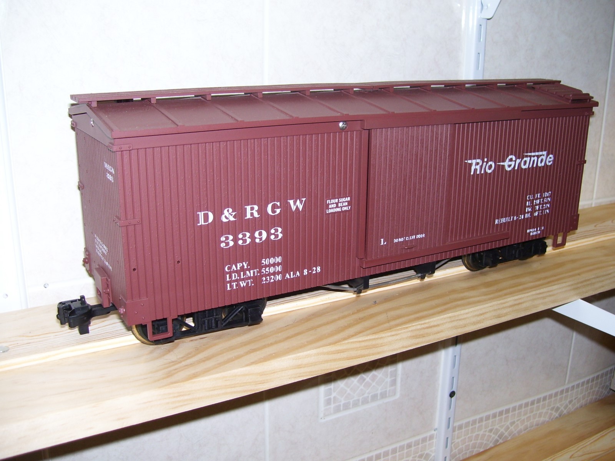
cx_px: 308
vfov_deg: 38.7
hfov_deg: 50.1
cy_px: 230
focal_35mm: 37
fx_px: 657
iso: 80
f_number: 2.7
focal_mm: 6
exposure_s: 1/60
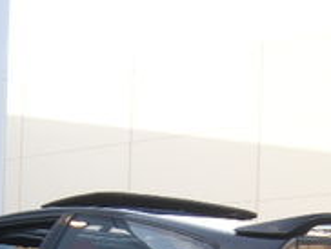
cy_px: 403
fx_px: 1513
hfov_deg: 12.5
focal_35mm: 158
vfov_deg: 9.1
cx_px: 118
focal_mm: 7.5
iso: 64
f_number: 3.5
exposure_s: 1/75.1
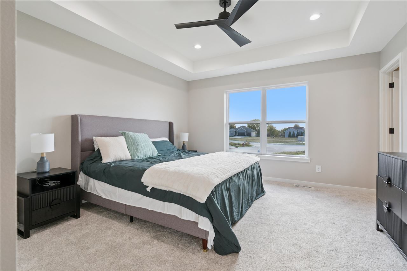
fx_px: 181
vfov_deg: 73.7
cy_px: 136
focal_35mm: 16
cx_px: 204
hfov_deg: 96.7
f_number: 8
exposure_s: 1/60
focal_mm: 16
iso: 400
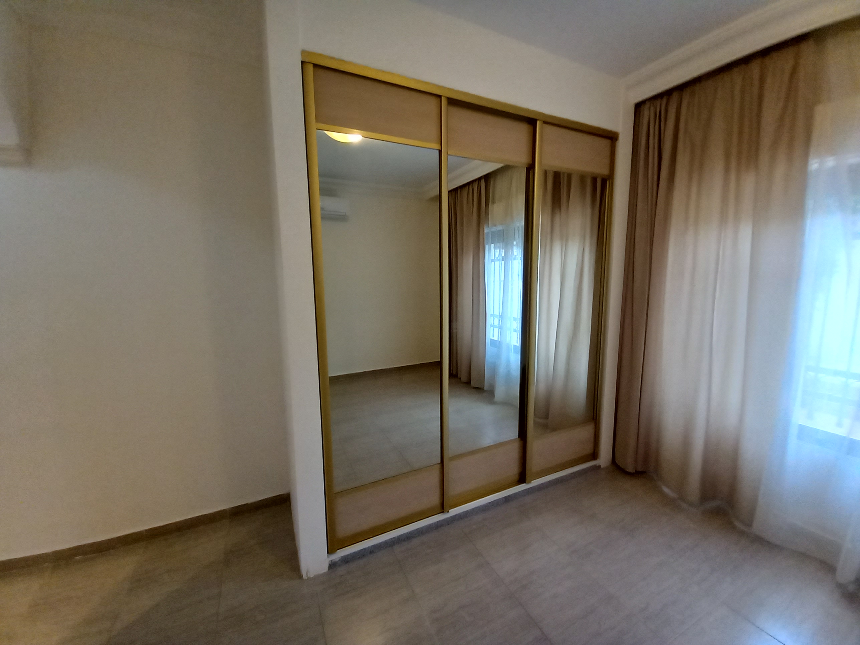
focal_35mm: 13
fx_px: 323
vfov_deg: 89.9
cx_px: 430
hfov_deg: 106.2
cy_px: 322
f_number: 2.2
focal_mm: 1.13
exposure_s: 1/33
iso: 160
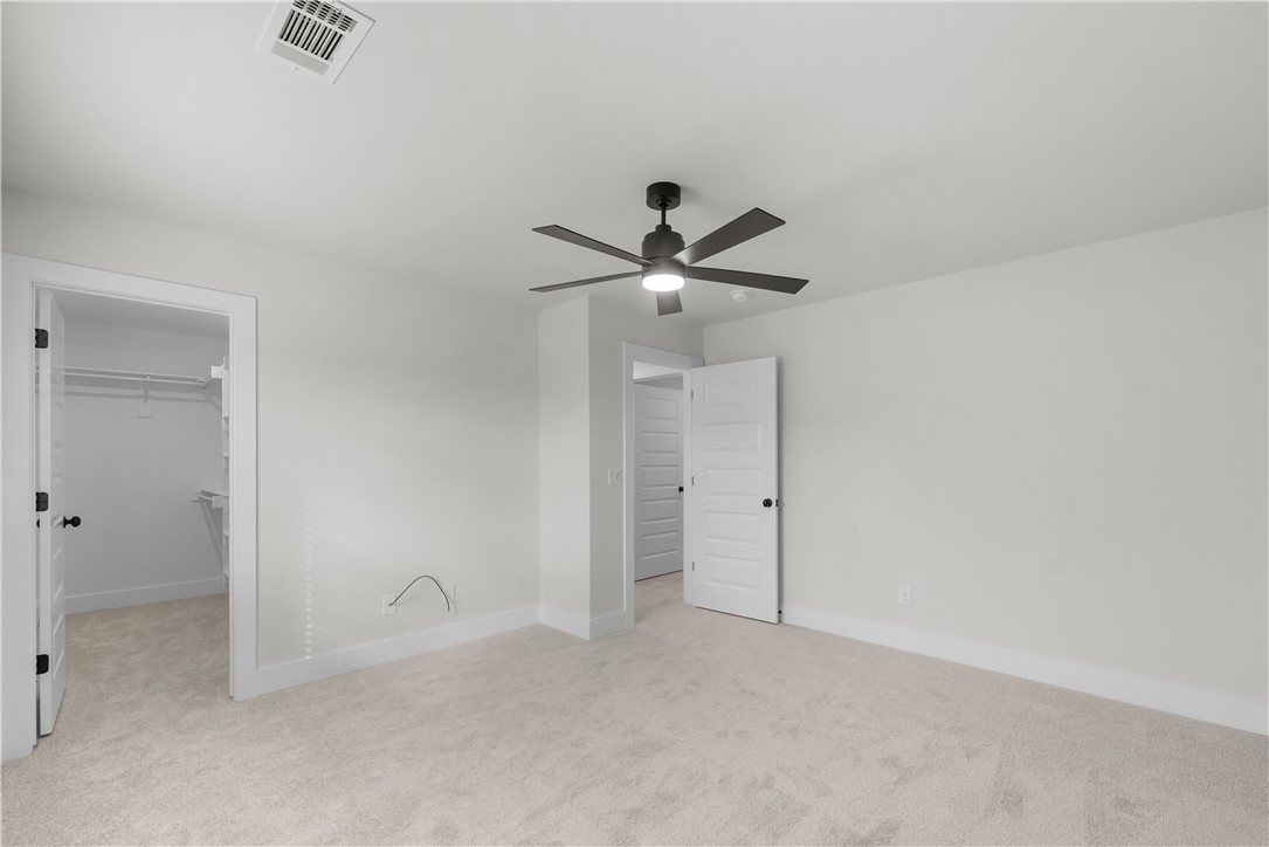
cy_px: 424
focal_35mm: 15
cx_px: 634
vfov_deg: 77.7
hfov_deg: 100.8
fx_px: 525
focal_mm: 14.9
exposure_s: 1/20
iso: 1250
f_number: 7.1
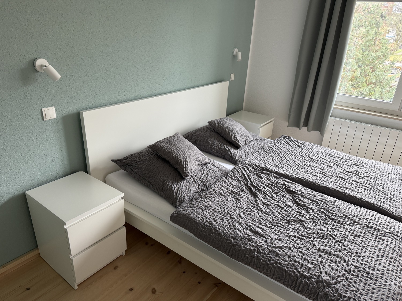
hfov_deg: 71.6
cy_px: 150
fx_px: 279
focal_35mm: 24
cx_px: 201
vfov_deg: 56.8
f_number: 1.78
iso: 200
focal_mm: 6.76
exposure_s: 1/108
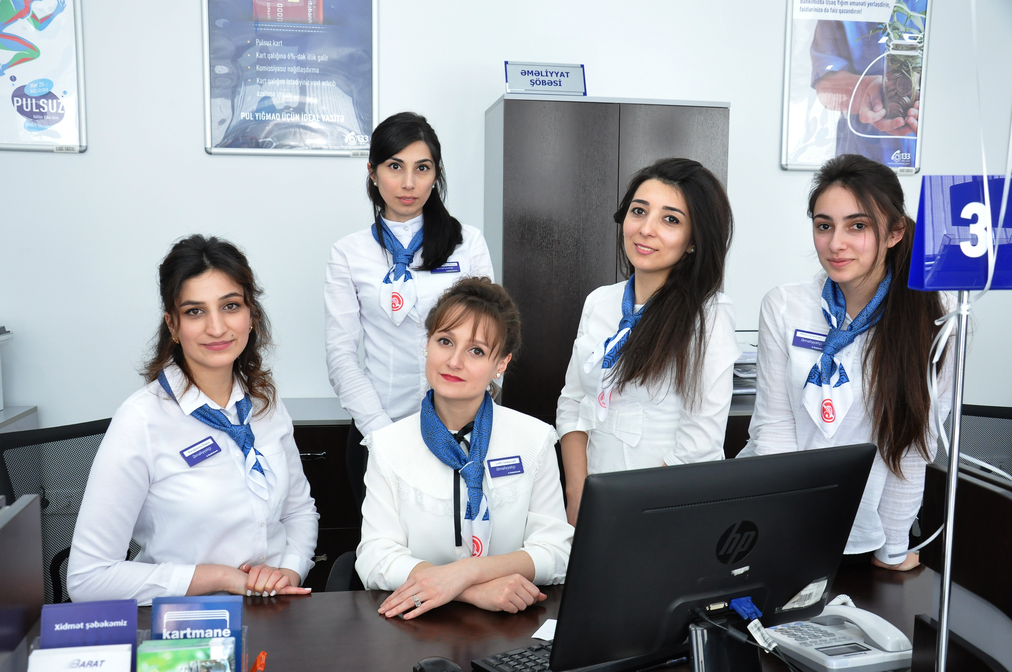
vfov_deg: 39.9
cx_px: 506
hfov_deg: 57.3
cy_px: 336
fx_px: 927
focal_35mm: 33
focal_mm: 22
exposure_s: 1/80
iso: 1000
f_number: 6.3
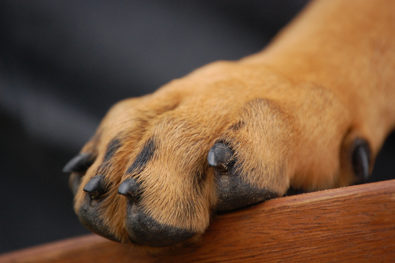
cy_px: 132
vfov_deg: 4.6
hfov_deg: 6.9
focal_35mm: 300
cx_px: 198
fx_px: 3289
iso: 800
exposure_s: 1/400
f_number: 5.6
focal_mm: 200
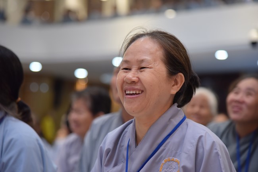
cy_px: 86
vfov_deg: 11.4
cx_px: 129
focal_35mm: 120
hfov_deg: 17.1
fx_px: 860
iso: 1250
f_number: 4
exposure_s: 1/160
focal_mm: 120
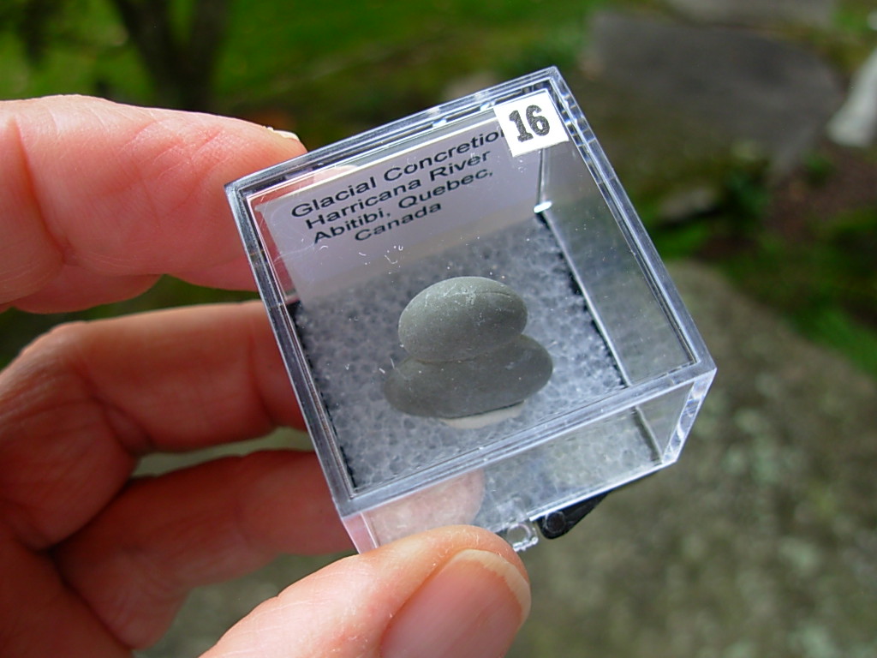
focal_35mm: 38
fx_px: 963
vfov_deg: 37.7
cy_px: 329
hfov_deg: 49.0
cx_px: 438
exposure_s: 1/78.3
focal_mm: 6.3
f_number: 2.9
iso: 50
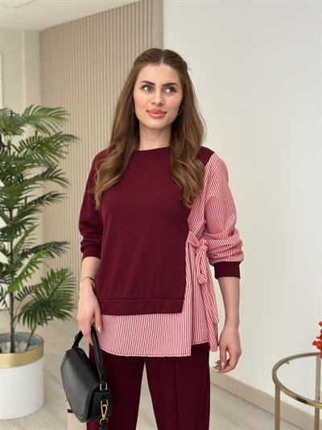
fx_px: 595
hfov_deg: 30.3
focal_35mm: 48
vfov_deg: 39.6
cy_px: 215
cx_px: 161
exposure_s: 1/335
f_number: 1.78
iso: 80
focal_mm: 6.86
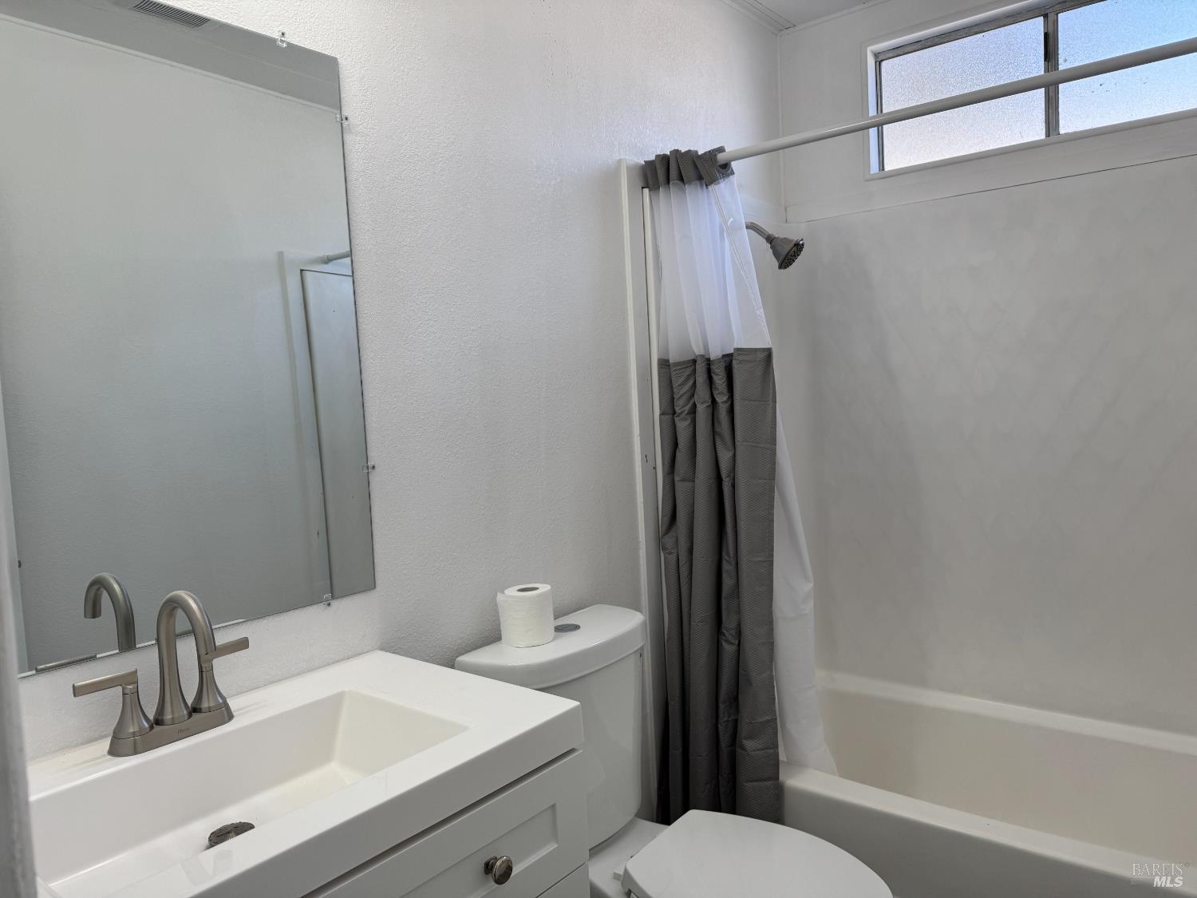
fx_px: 830
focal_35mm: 24
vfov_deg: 56.8
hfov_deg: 71.6
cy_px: 449
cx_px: 598
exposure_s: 1/349
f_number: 1.78
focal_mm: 6.76
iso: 80
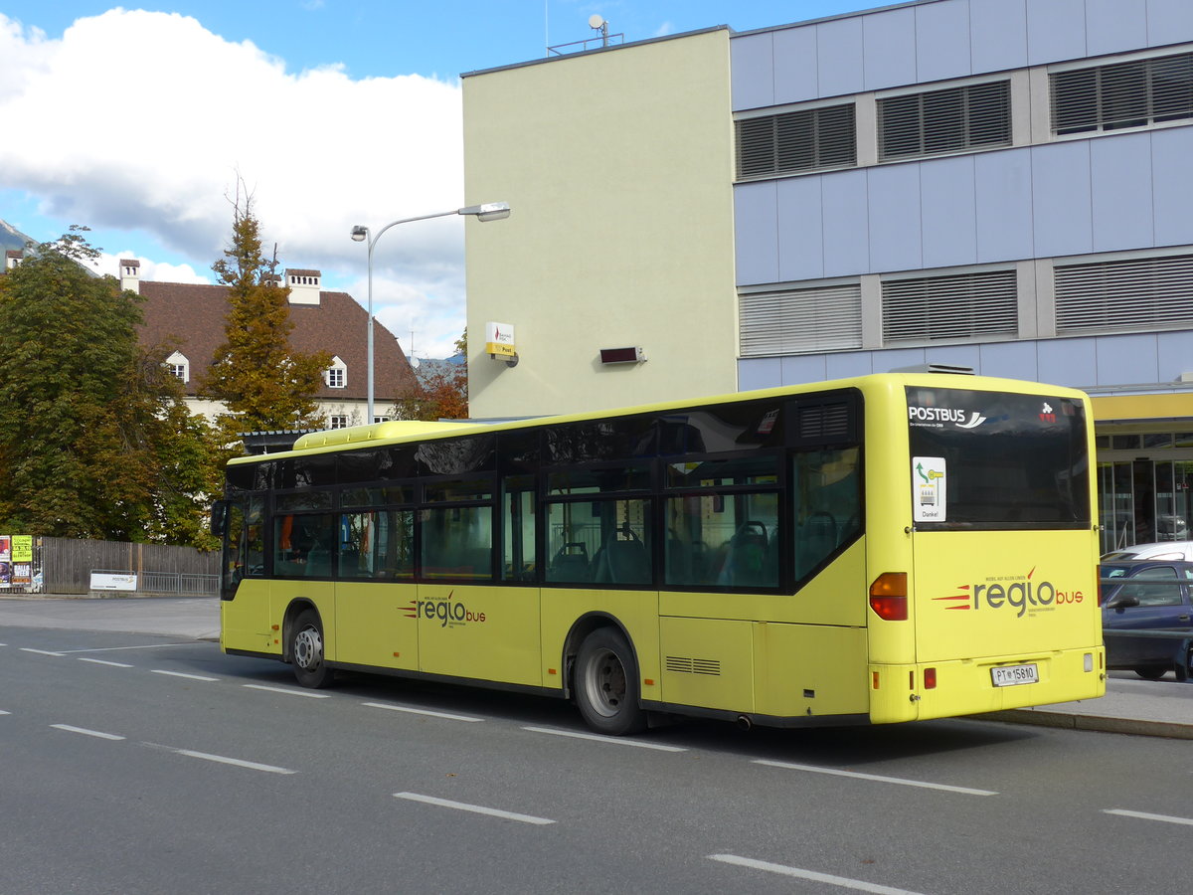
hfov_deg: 42.9
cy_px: 448
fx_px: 1516
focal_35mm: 44
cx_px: 596
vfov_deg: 32.9
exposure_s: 1/1000
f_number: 2.8
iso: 80
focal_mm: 9
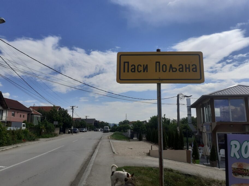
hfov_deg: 65.3
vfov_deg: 51.4
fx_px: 194
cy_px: 93
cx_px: 124
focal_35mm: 27
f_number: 1.9
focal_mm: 3.6
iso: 40
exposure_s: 1/3759
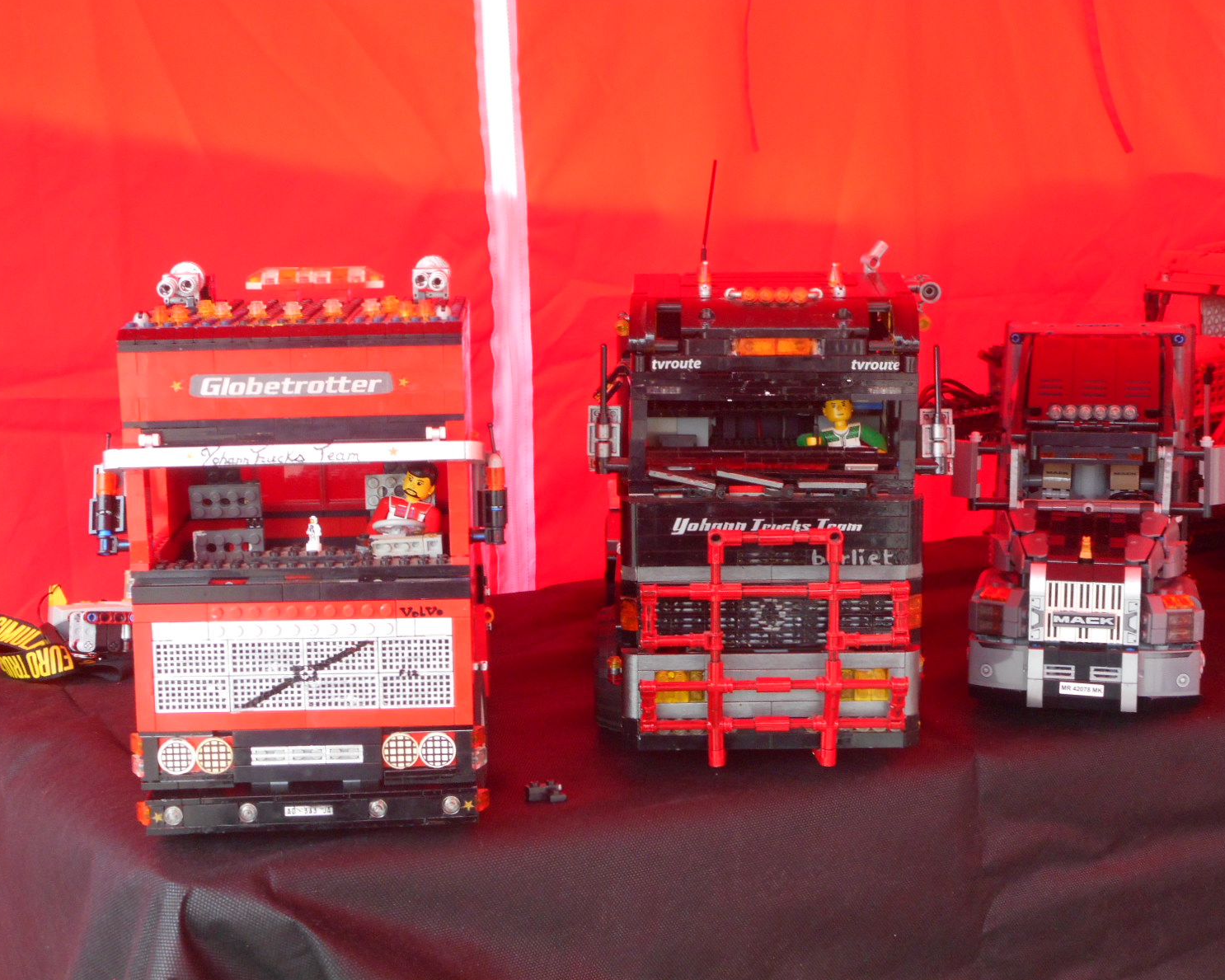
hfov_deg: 30.5
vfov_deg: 24.6
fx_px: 2248
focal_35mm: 62
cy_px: 491
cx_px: 636
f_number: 5.1
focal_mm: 10.5
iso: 220
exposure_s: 1/30
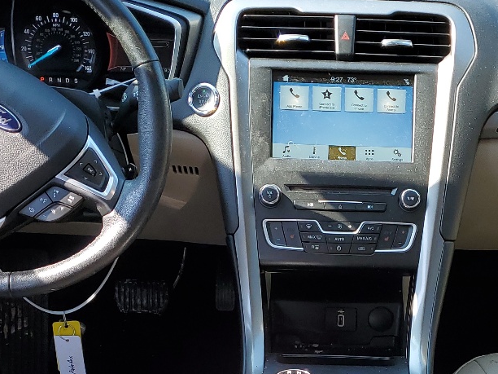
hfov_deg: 28.3
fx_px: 978
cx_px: 347
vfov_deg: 20.5
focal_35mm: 68
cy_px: 424
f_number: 1.5
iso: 50
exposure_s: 1/263
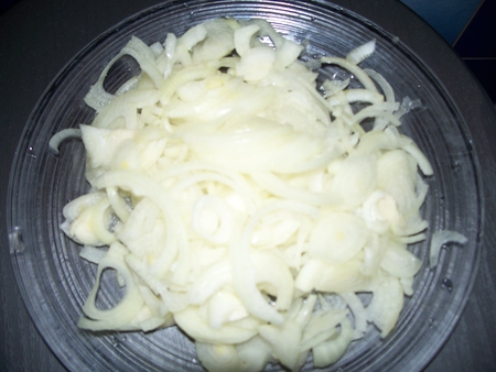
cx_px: 248
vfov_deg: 38.7
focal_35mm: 37
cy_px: 186
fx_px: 530
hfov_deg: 50.1
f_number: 2.8
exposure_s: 1/60
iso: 80
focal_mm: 7.8
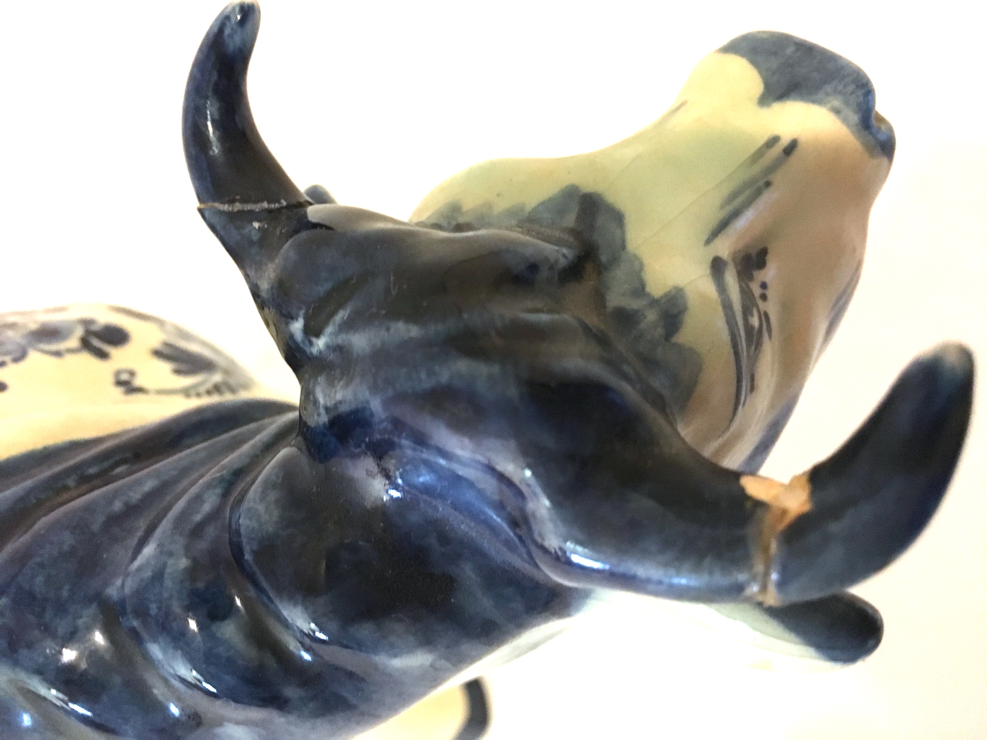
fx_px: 827
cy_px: 370
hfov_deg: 61.7
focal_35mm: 29
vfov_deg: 48.2
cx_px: 494
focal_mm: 4.15
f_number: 2.2
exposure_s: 1/15
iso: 250
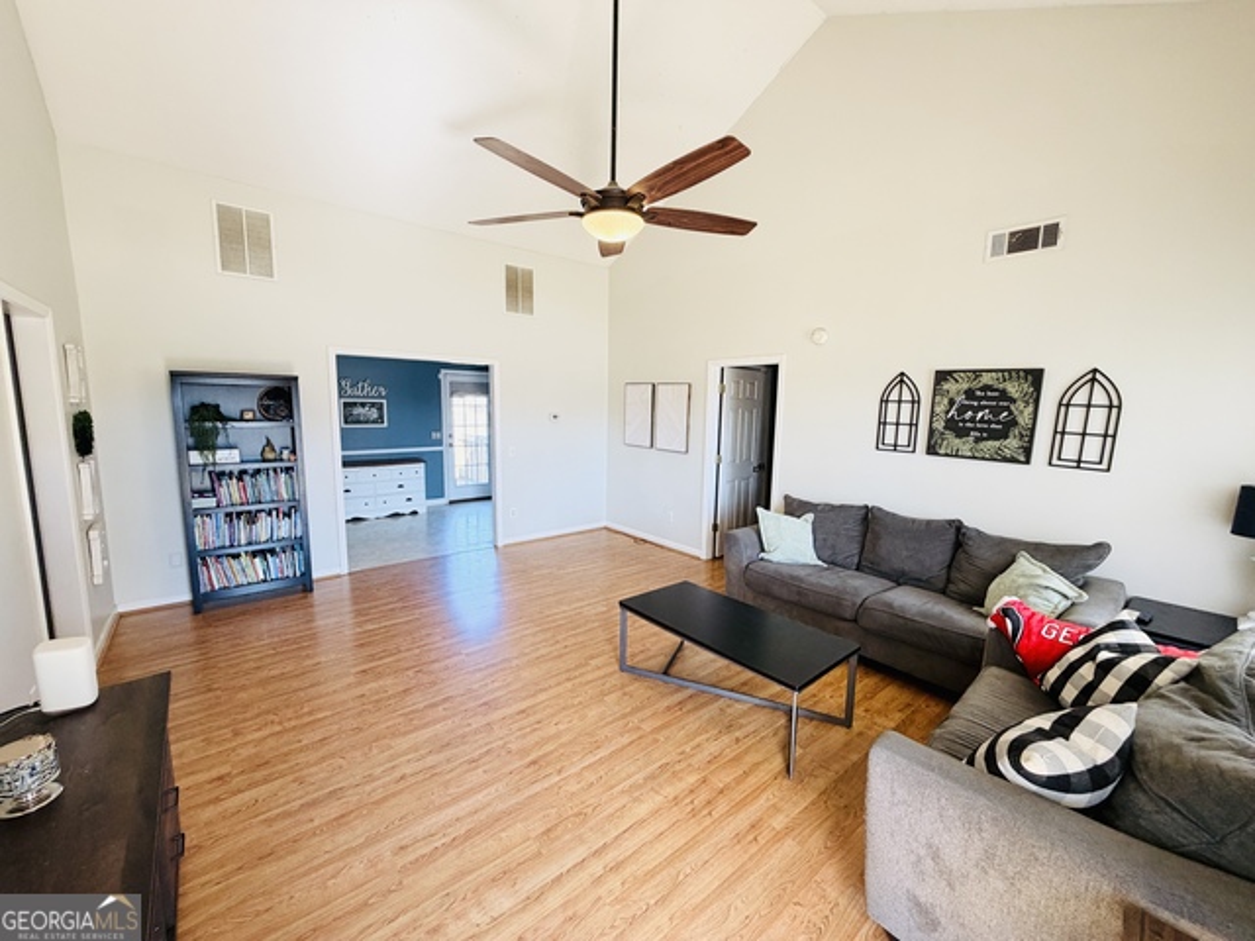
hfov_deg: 102.1
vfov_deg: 85.7
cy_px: 470
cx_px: 628
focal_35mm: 14
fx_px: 508
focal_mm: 2.22
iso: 200
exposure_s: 1/120
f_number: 2.2
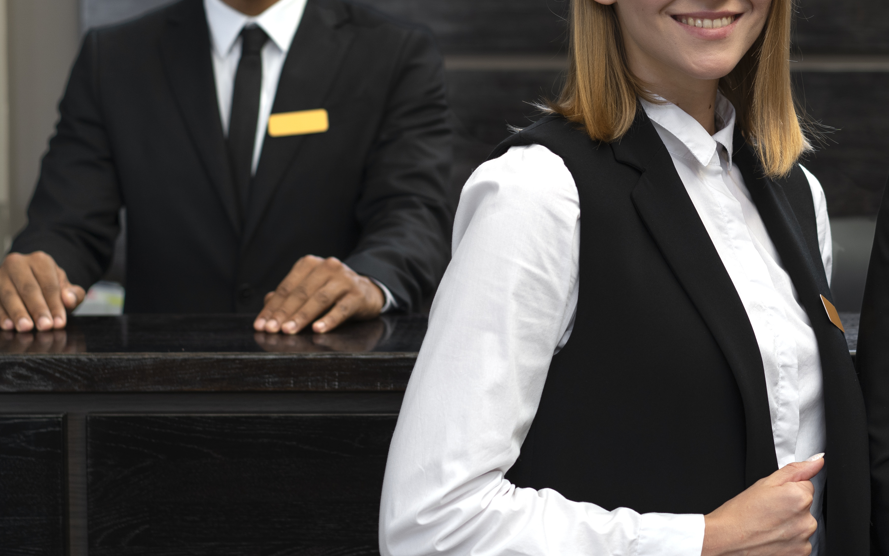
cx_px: 686
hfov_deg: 22.1
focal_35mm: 93
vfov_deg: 14.0
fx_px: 2253
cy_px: 151
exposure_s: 1/125
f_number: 3.2
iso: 320
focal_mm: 55
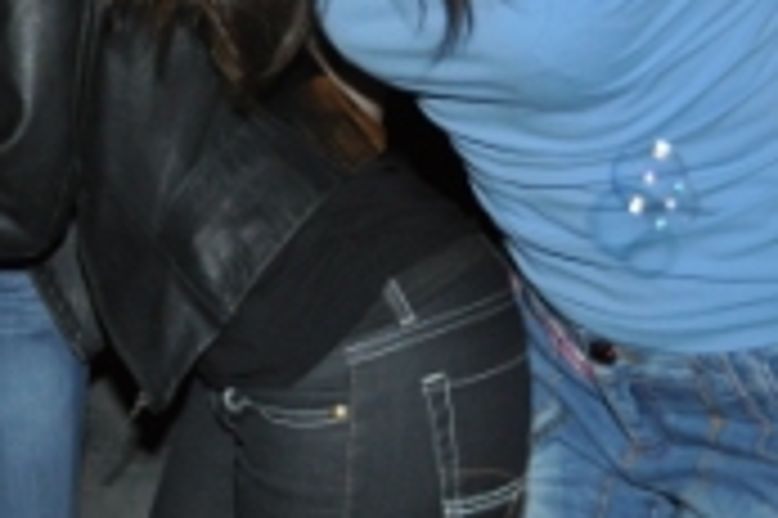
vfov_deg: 18.2
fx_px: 1511
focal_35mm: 70
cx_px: 36
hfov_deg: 27.5
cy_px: -135
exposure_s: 1/60
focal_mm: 18
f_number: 3.5
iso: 800
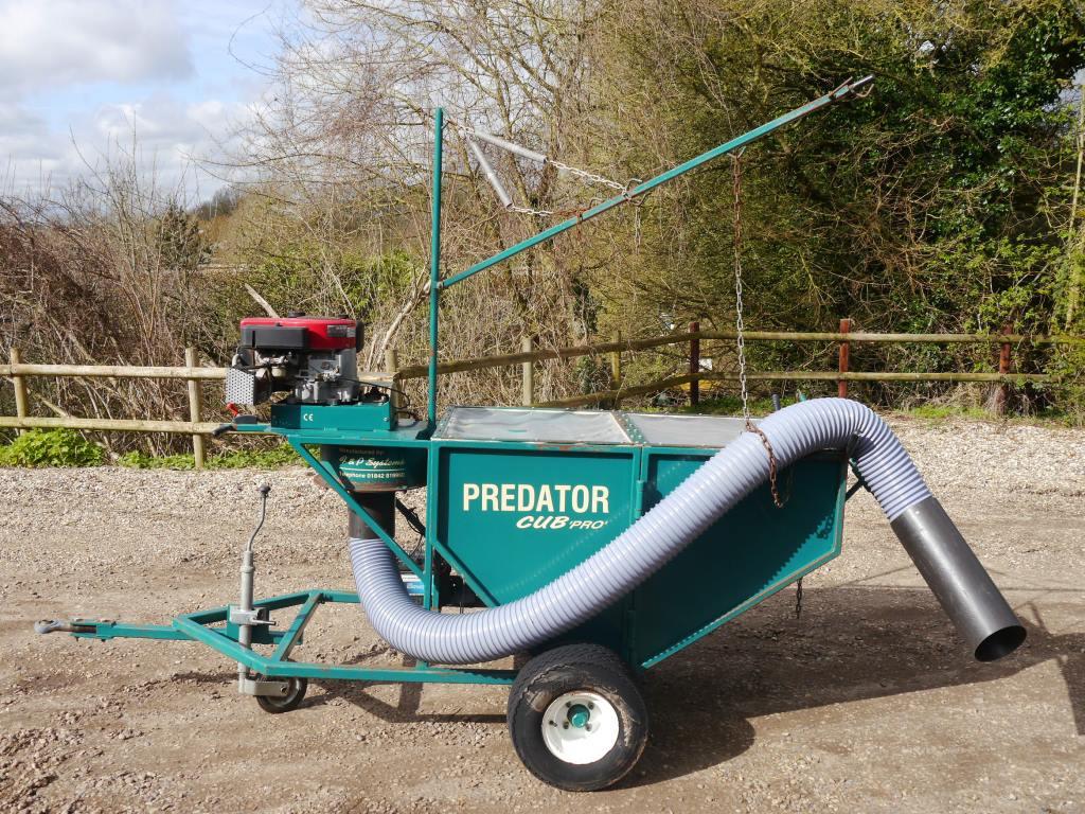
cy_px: 407
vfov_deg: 41.8
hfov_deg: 54.0
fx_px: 1066
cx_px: 542
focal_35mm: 34
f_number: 7.1
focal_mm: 17
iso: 160
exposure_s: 1/400
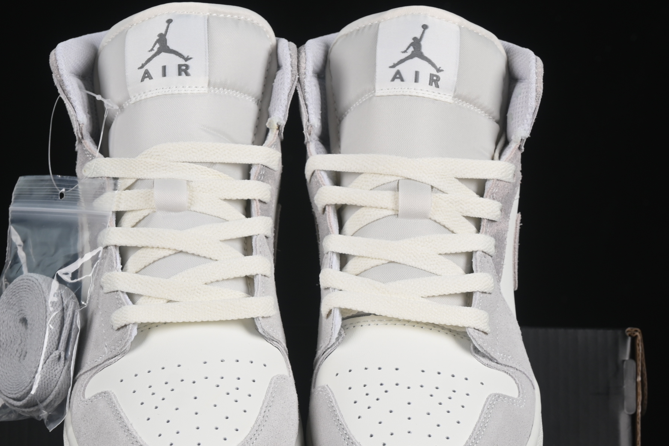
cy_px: 335
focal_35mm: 117
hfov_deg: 17.5
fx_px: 2174
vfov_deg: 11.7
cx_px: 304
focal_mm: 50
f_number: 8
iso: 160
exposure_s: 1/80
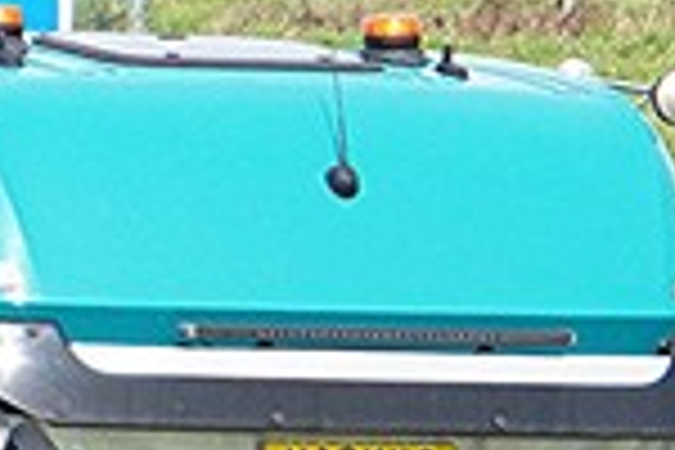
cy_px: 754
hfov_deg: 2.5
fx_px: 15108
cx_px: -824
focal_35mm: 806
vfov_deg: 1.7
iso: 1000
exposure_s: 1/2000
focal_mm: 100.6
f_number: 6.3
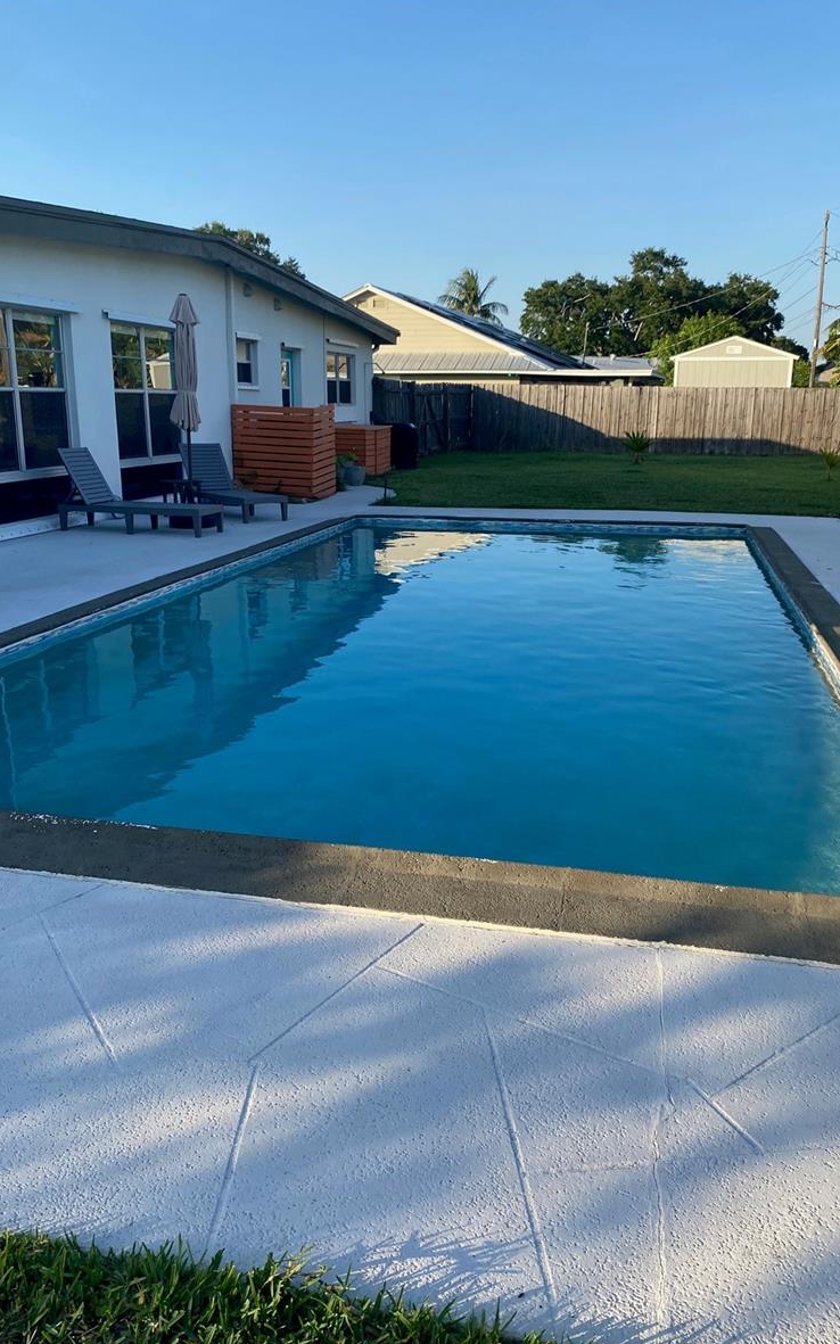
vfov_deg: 66.5
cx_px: 422
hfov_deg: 44.5
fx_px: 1026
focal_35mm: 28
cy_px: 674
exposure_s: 1/1316
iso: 32
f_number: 1.8
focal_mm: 4.25
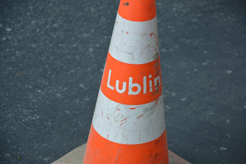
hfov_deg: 13.0
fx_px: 1076
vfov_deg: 8.7
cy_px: 82
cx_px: 123
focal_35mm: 158
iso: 200
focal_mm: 105
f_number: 6.3
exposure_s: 1/160
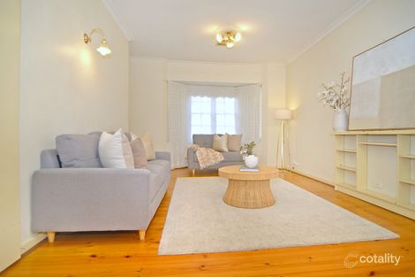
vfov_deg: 67.3
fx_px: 207
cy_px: 138
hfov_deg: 90.0
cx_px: 208
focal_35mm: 18
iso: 110
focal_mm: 12
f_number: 4
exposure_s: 1/60
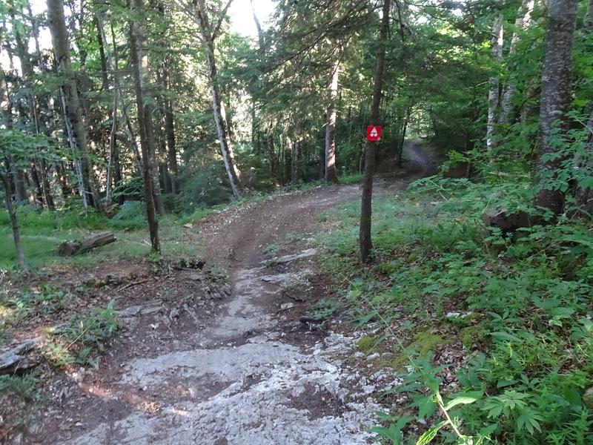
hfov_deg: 71.6
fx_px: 411
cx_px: 296
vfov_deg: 56.8
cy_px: 222
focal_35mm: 24
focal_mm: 4.1
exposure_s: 1/30
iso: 500
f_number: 3.5
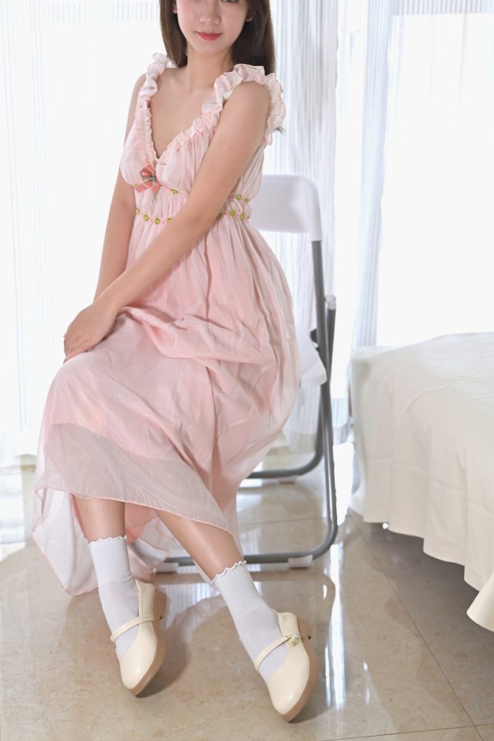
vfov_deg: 31.8
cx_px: 188
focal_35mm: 63
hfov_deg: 21.5
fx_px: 1296
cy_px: 308
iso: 720
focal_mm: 50
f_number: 2.5
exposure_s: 1/100
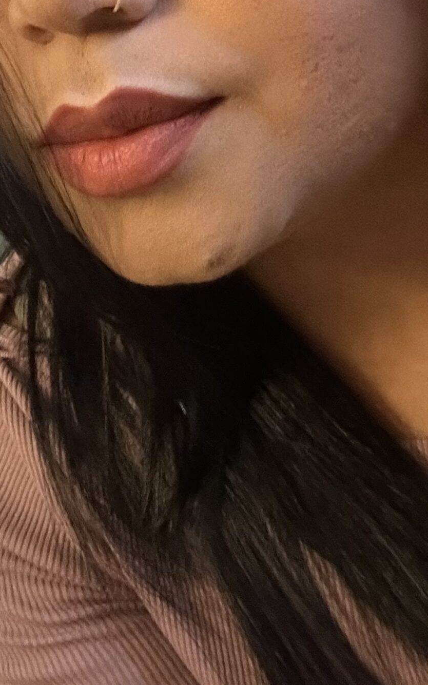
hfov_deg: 21.3
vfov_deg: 32.2
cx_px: 229
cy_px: 101
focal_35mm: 61
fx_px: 1139
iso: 800
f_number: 1.9
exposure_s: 1/17
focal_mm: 2.69
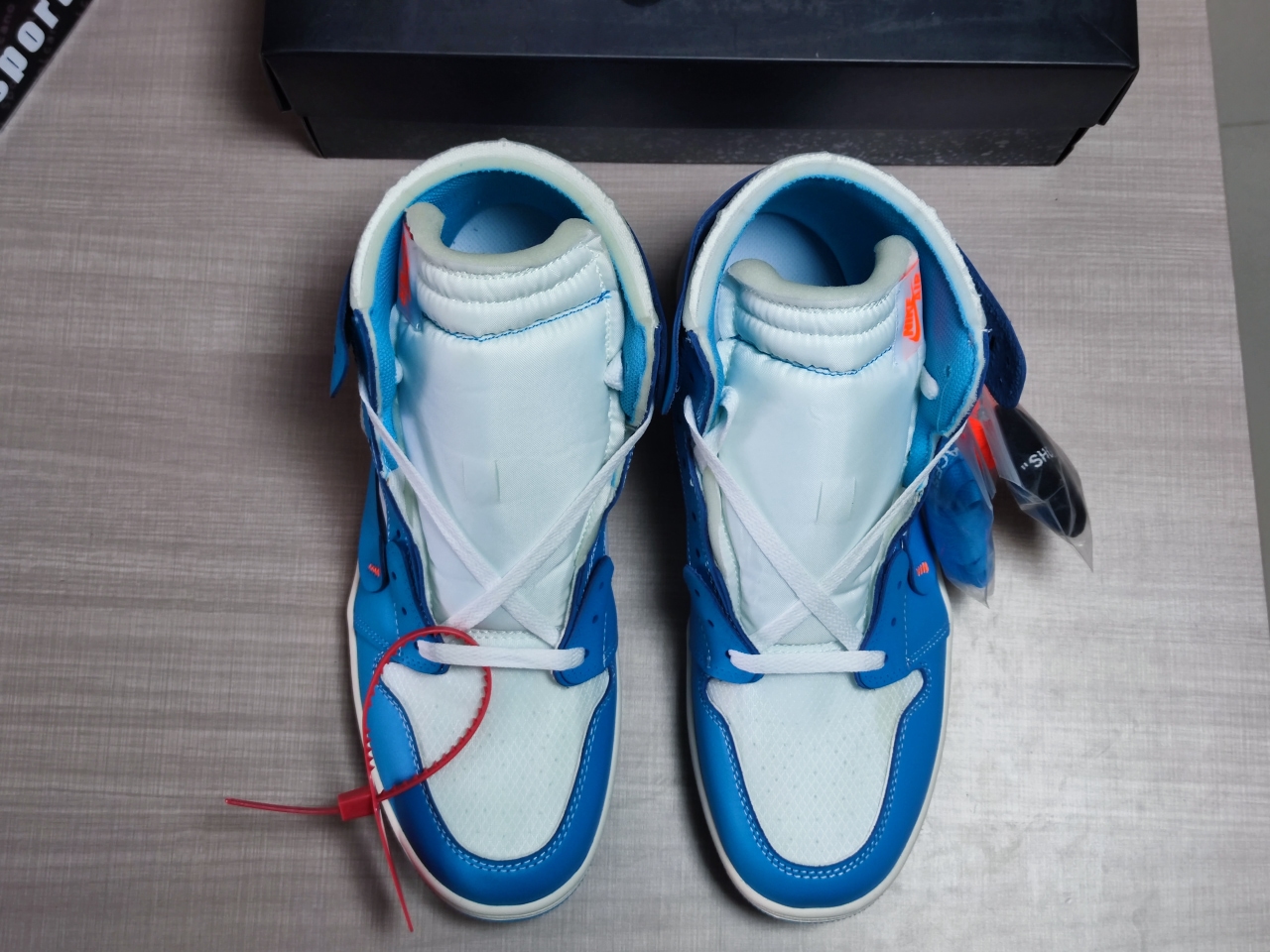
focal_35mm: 48
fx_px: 1761
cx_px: 635
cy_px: 476
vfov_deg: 30.3
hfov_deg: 39.7
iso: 210
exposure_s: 1/100
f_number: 1.69
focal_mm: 6.72
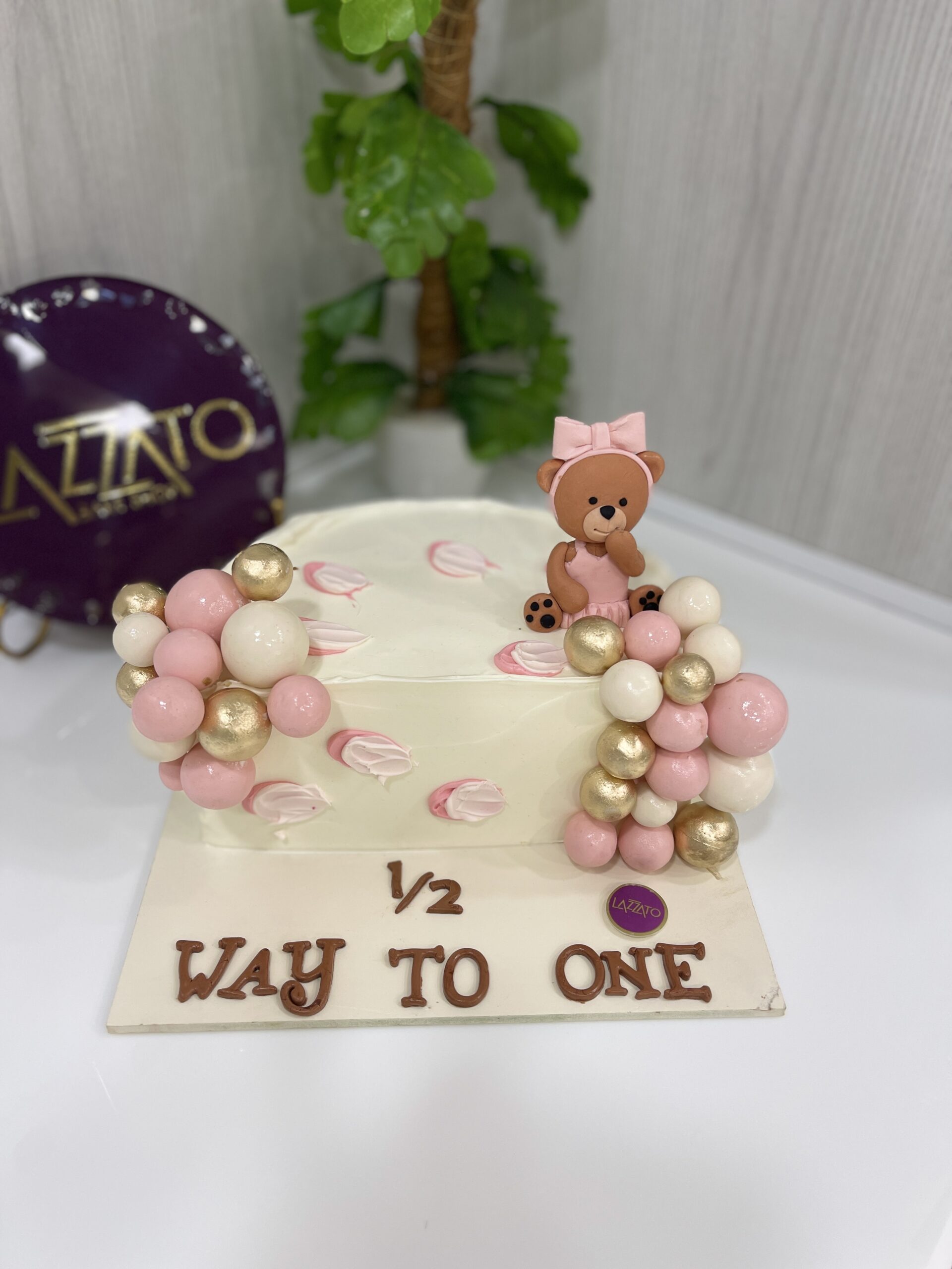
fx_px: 953
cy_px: 634
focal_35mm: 26
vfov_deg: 67.3
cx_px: 476
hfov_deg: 53.1
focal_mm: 5.1
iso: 64
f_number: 1.6
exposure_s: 1/100
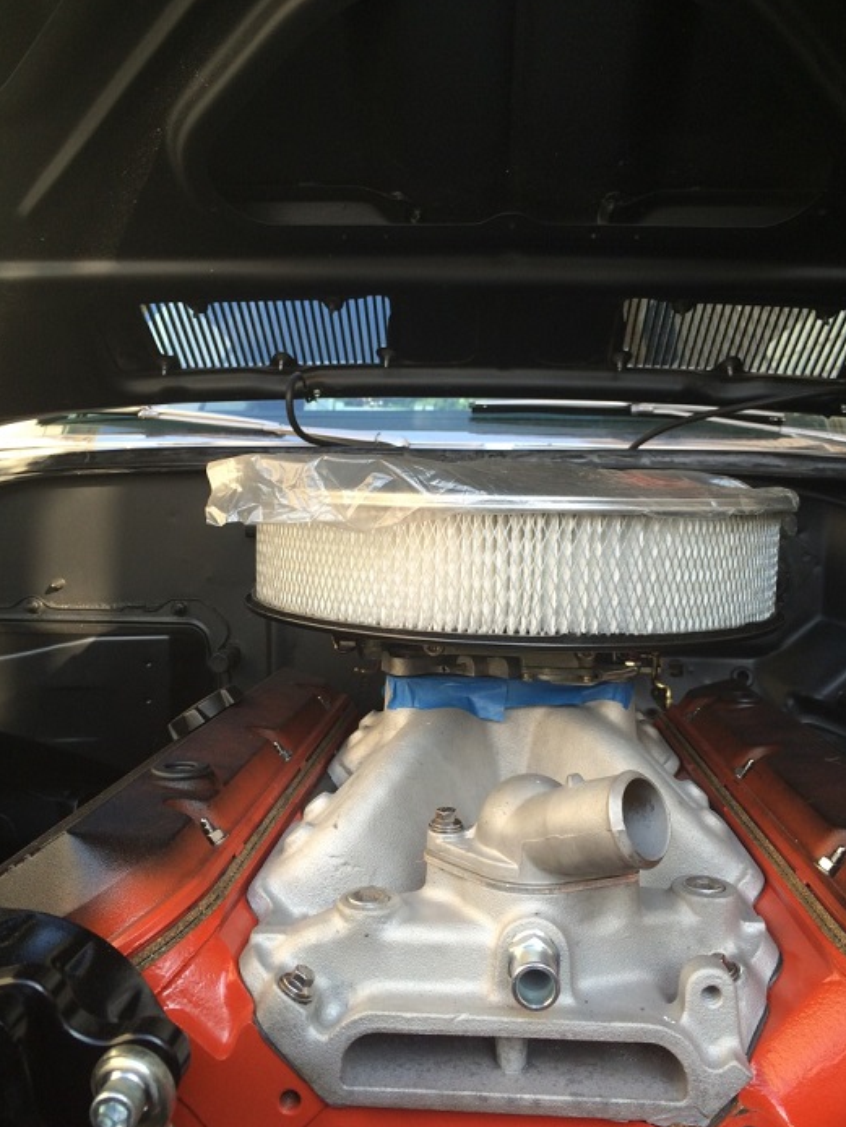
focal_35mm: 31
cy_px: 566
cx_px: 430
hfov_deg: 45.5
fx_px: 1010
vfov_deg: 58.3
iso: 32
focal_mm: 4.1
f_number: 2.2
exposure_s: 1/201
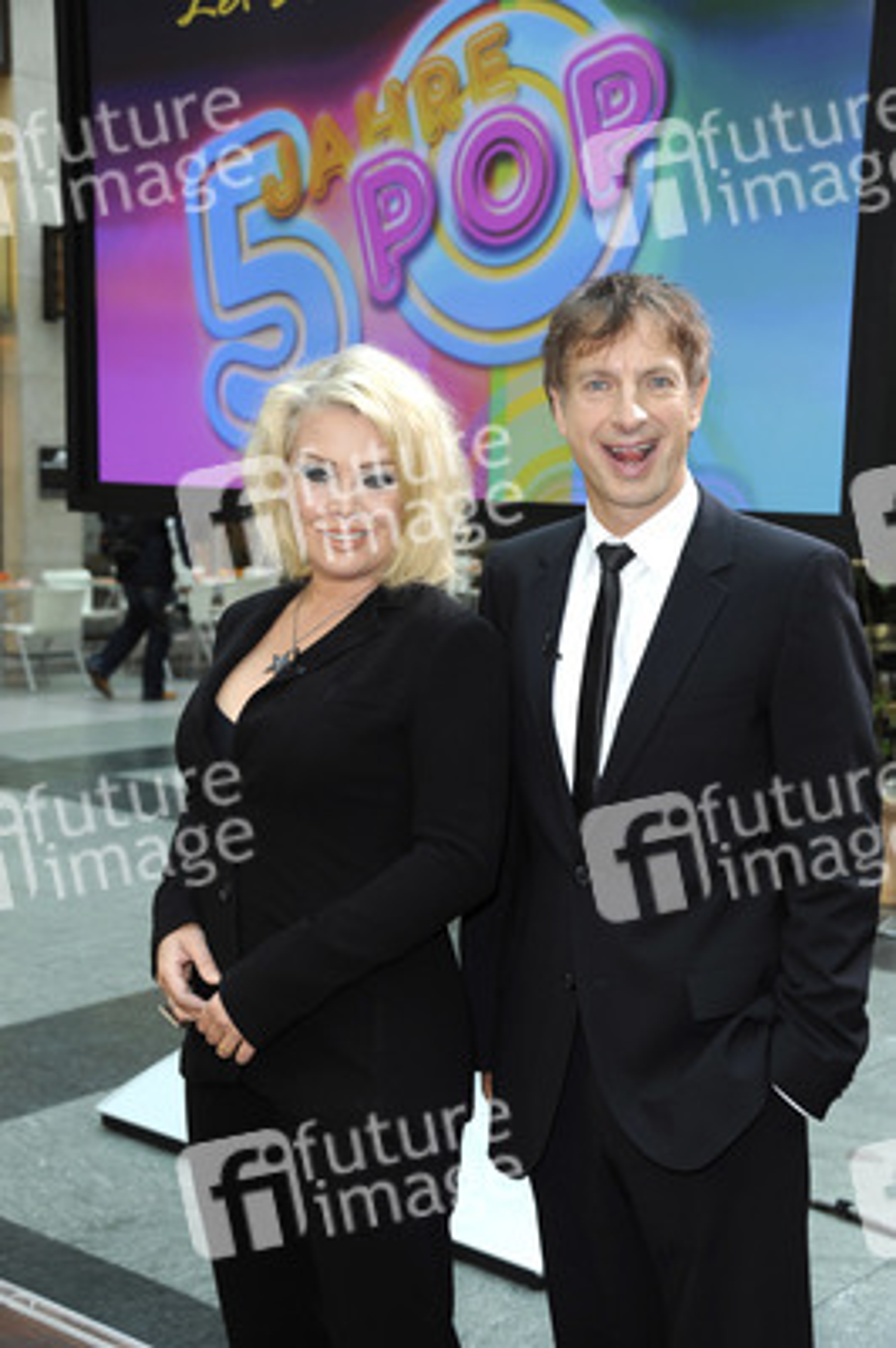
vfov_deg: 36.3
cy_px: 674
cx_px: 448
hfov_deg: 24.6
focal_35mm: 55
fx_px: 2057
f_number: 5.6
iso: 800
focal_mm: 55
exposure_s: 1/100
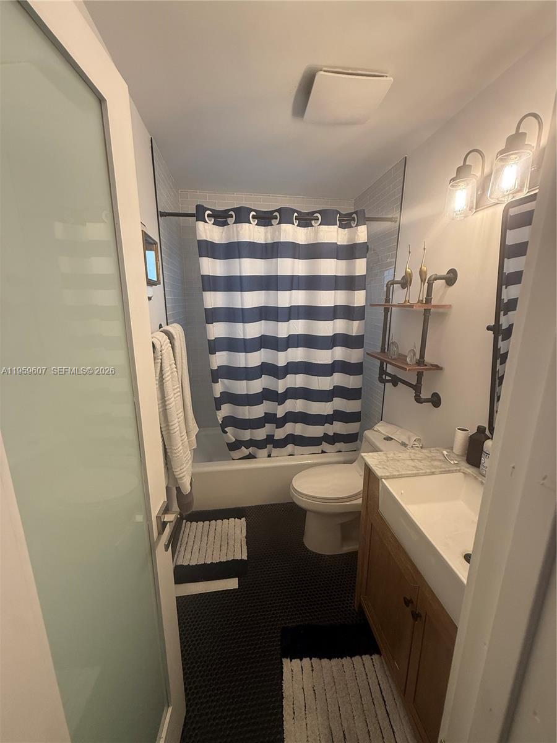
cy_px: 372
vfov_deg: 102.1
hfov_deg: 85.7
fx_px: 300
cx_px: 278
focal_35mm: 14
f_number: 2.2
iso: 250
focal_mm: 2.22
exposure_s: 1/120
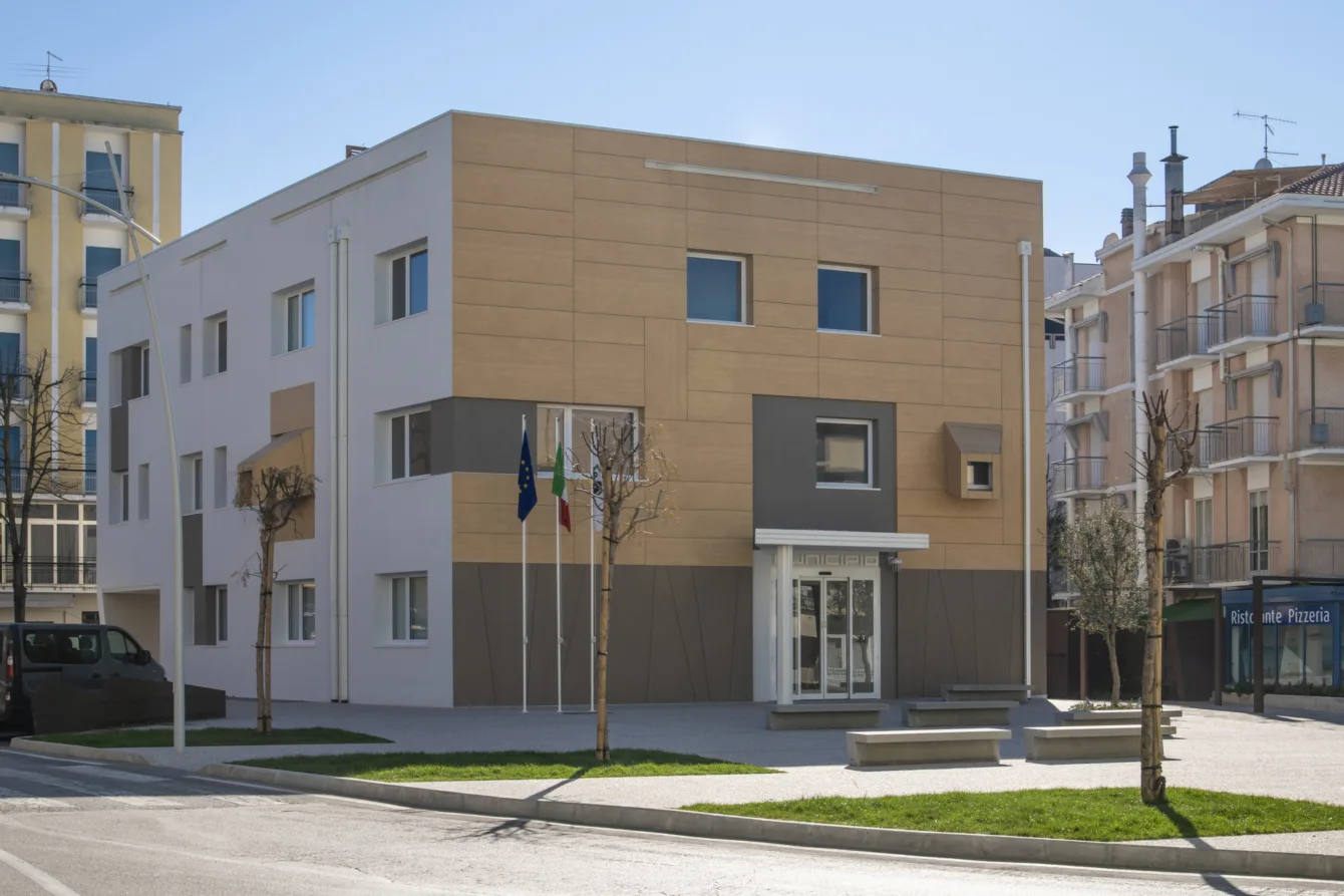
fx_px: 1717
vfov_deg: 29.2
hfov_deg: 42.7
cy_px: 448
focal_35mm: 46
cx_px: 672
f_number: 14
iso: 100
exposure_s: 1/100
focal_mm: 46
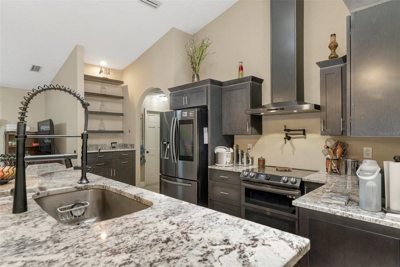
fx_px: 217
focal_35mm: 20
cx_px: 200
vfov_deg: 63.2
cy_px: 134
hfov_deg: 85.4
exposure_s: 1/2
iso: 500
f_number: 8
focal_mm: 13
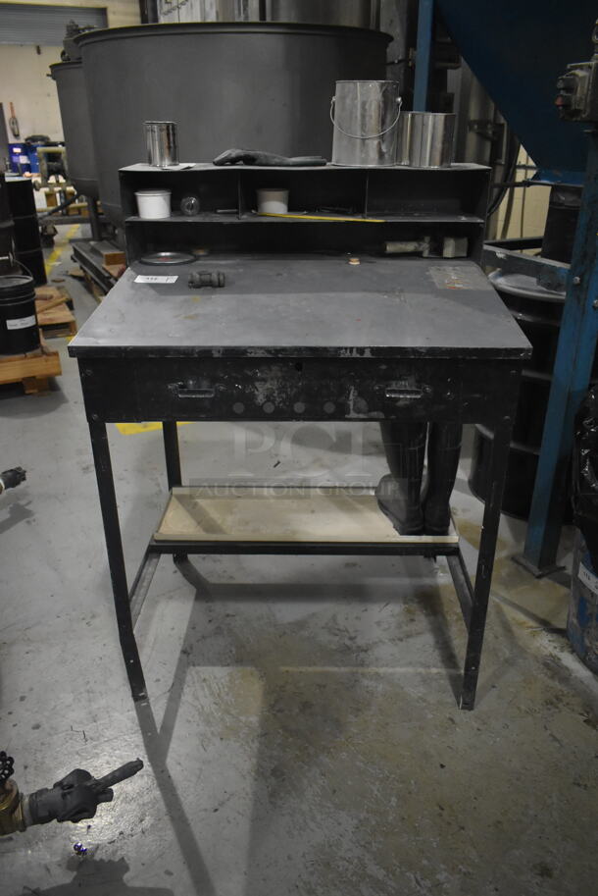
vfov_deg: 67.3
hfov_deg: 48.0
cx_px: 299
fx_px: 672
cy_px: 448
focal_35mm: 27
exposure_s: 1/30
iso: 3200
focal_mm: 18
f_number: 3.5
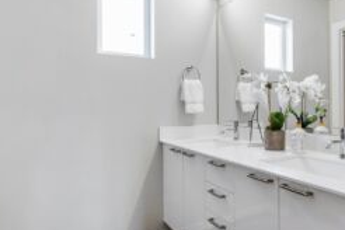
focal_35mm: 26
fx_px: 249
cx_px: 224
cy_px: 111
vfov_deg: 49.5
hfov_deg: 67.8
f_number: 9
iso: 320
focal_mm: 16
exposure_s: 1/8
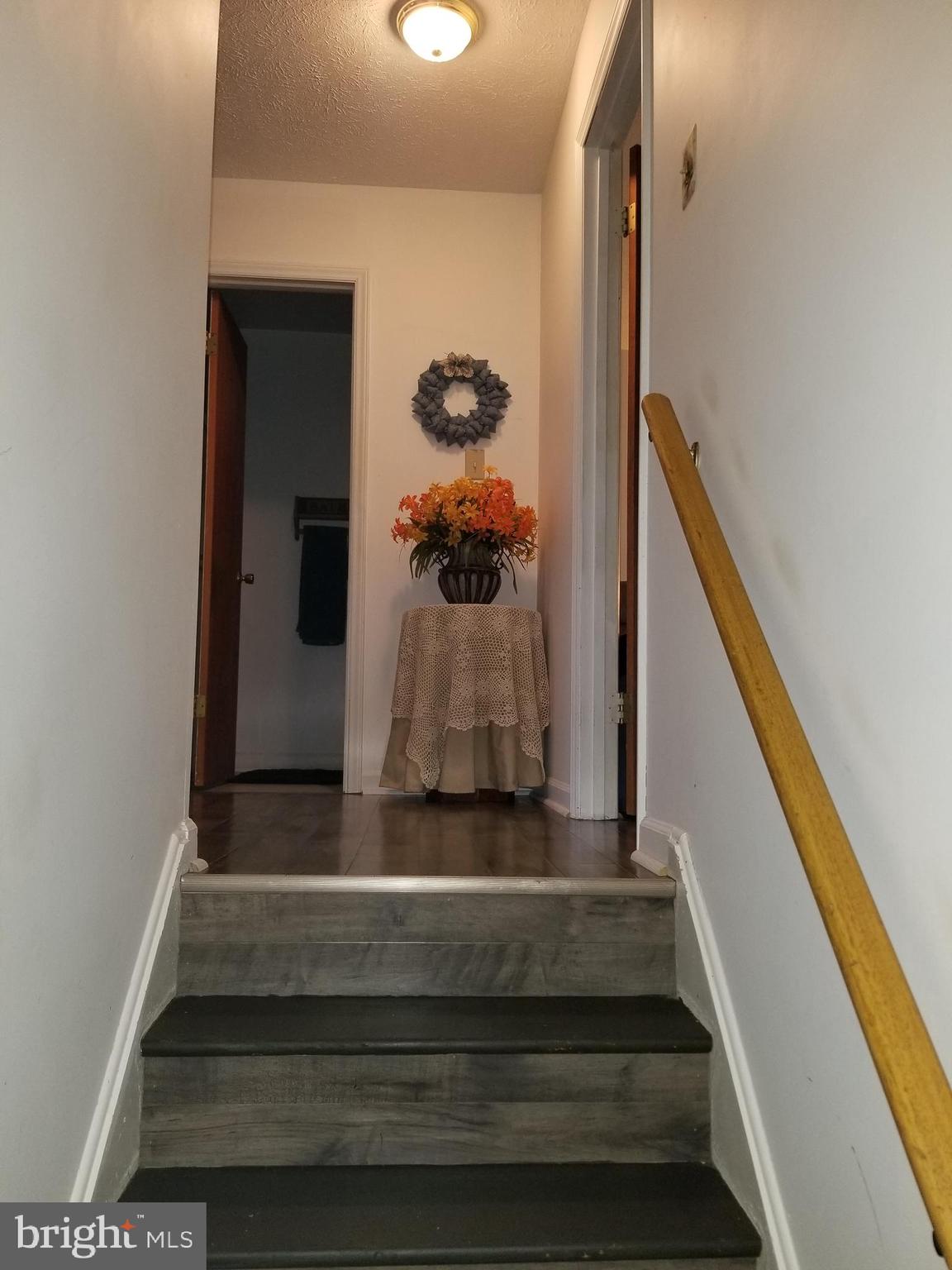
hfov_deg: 53.1
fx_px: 953
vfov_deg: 67.3
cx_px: 476
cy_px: 635
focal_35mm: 26
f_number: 1.7
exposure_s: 1/20
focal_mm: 4.3
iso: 125
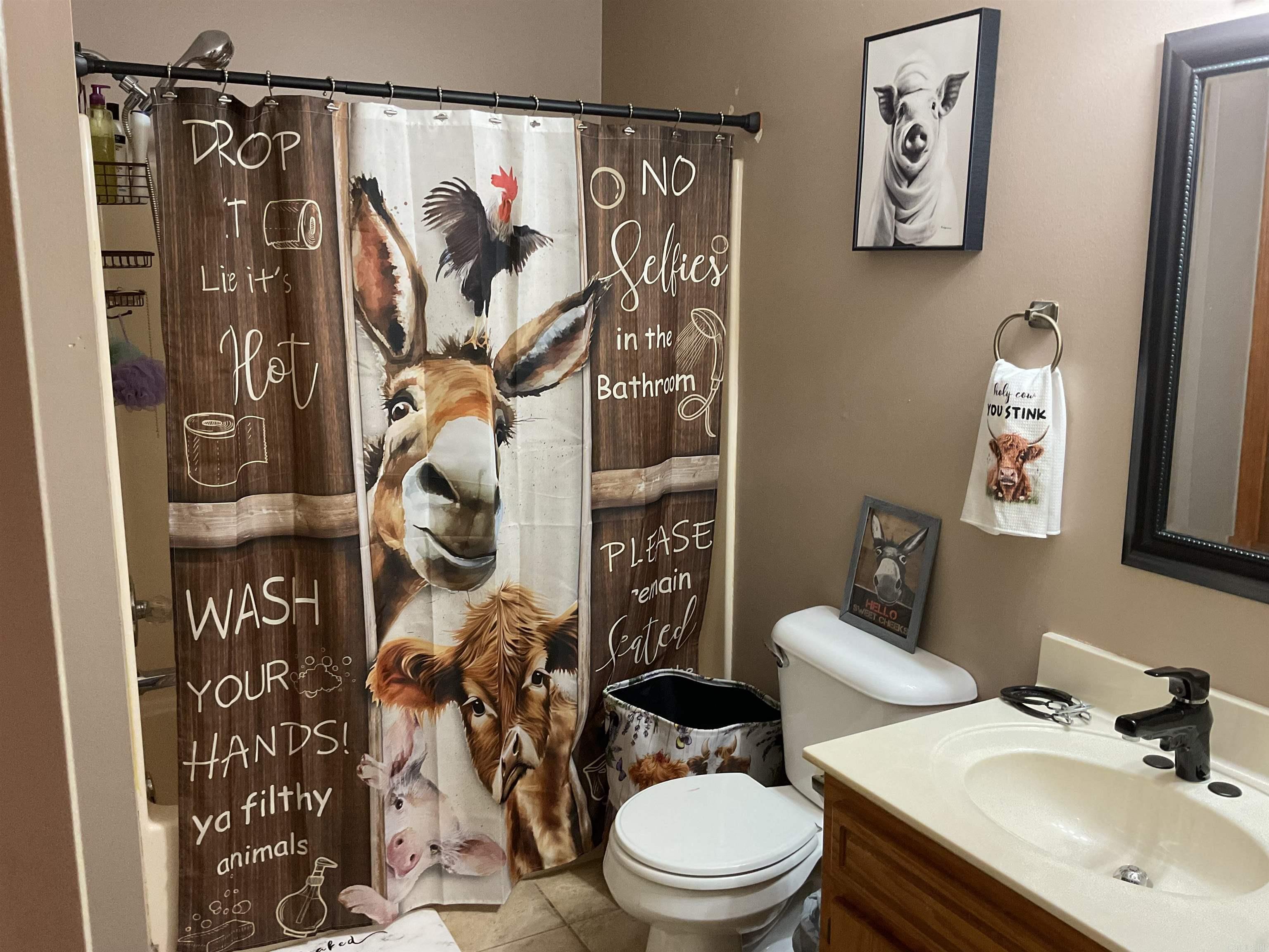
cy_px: 476
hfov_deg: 61.7
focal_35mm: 29
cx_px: 634
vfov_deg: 48.2
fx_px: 1063
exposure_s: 1/60
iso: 200
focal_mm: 3
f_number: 1.8
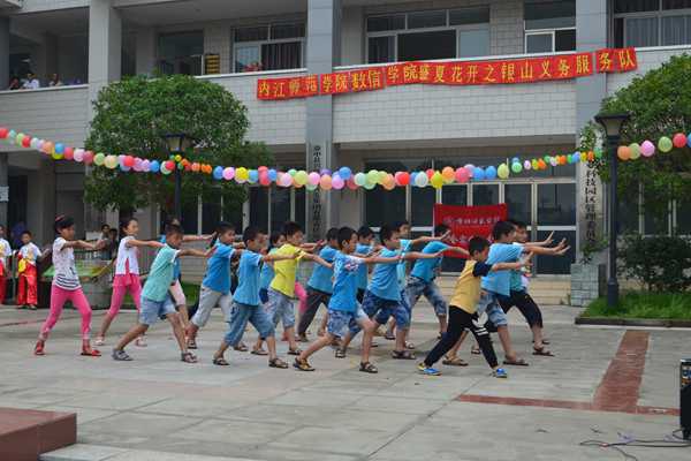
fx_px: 864
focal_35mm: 45
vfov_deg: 29.9
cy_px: 230
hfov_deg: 43.6
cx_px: 346
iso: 400
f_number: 9
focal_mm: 30
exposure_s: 1/160
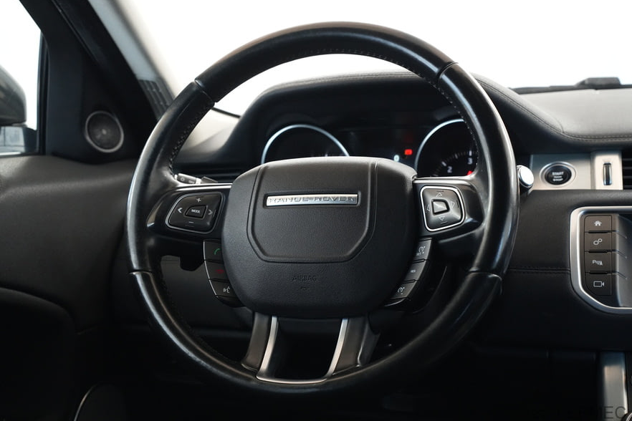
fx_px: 860
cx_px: 311
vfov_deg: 27.5
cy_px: 212
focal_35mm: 49
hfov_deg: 40.3
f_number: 6.3
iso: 6400
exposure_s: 1/200
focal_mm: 48
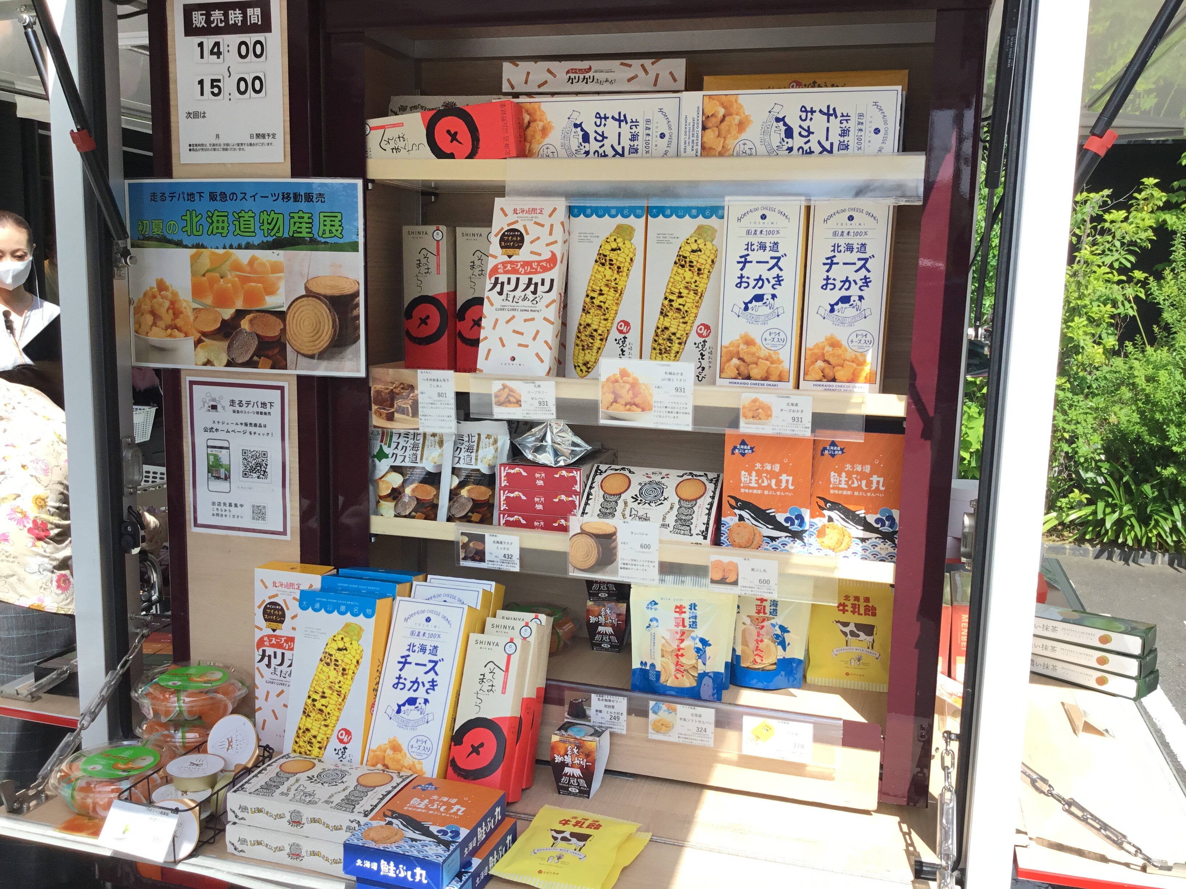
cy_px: 444
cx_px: 593
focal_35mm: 31
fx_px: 1062
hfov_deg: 58.4
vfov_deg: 45.4
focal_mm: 3.3
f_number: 2.4
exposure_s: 1/599
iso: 25
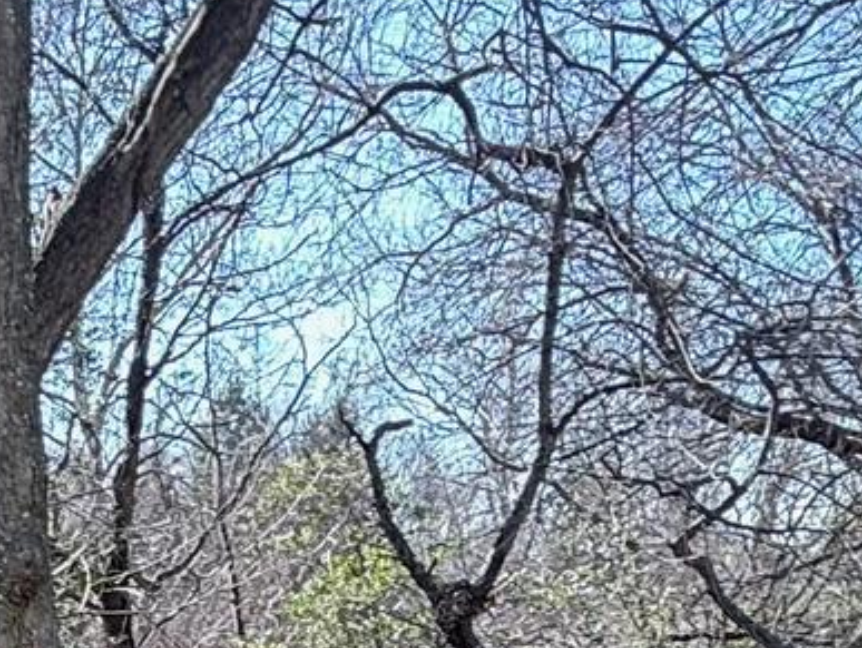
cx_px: -29
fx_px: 1844
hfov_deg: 24.9
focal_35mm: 74
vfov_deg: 15.8
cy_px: 1285
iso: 40
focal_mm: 2.22
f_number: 2.2
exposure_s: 1/99
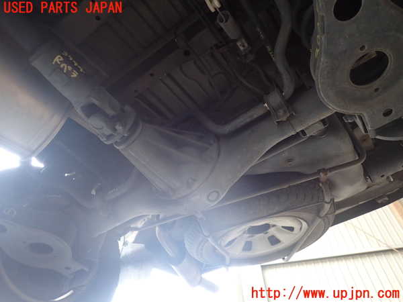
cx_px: 202
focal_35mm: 25
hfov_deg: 69.4
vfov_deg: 54.9
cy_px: 151
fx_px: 291
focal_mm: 4.5
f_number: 2
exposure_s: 1/40
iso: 200
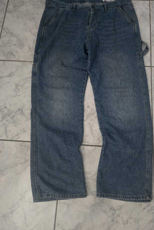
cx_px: 90
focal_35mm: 28
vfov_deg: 65.1
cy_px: 97
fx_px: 180
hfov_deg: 46.2
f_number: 1.7
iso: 1600
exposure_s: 1/50.3
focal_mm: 6.3
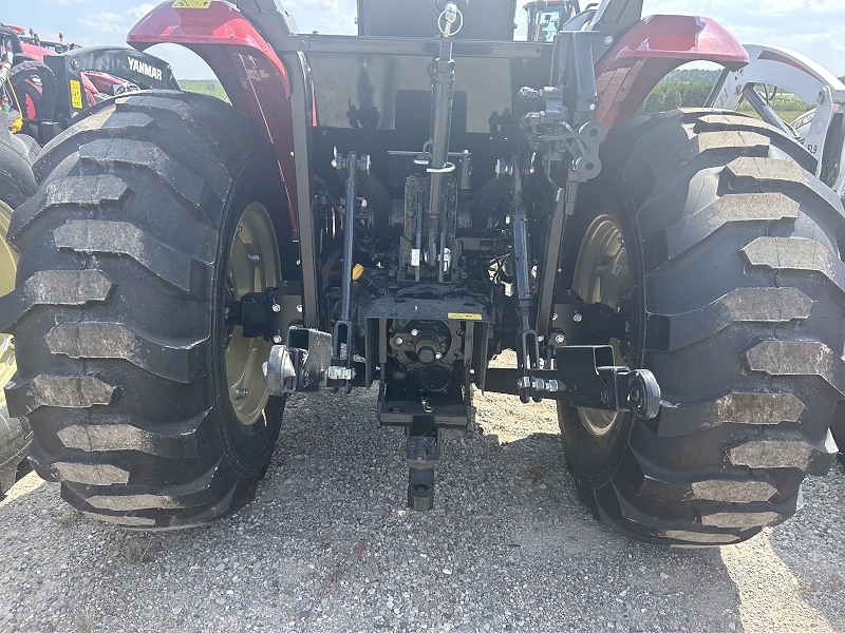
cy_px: 316
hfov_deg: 67.3
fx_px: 635
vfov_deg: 53.1
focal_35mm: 26
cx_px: 422
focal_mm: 5.7
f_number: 1.5
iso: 50
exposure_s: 1/1000
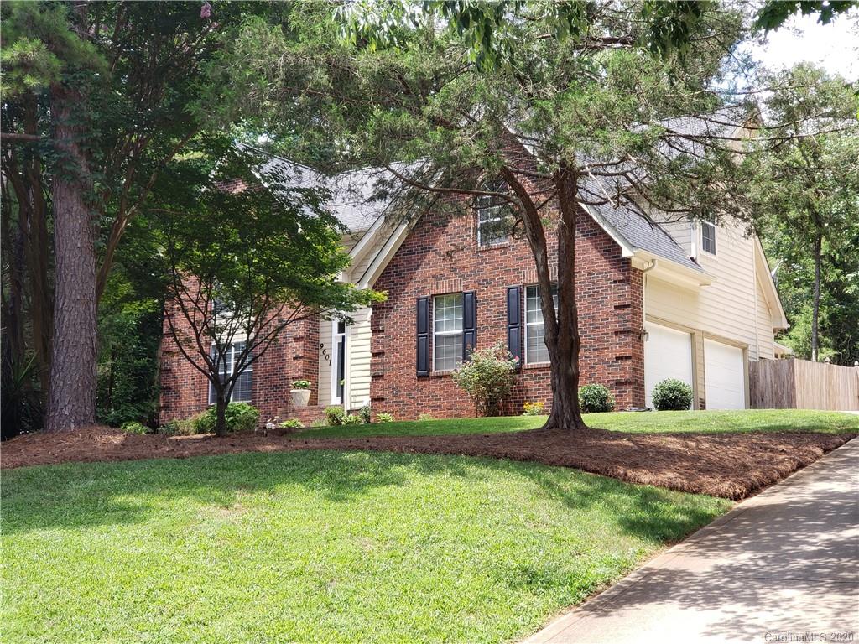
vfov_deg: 28.0
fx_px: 1290
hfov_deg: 36.8
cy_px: 322
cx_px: 430
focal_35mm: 52
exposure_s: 1/120
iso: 40
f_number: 2.4
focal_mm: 6
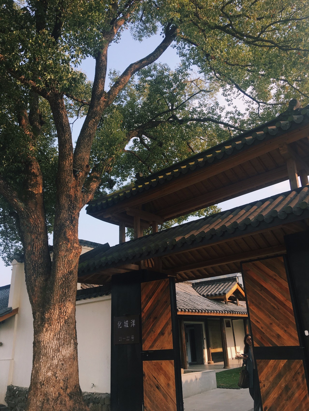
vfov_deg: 61.7
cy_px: 206
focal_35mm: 29
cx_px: 154
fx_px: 345
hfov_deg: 48.2
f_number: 2.2
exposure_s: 1/353
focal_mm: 4.15
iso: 25
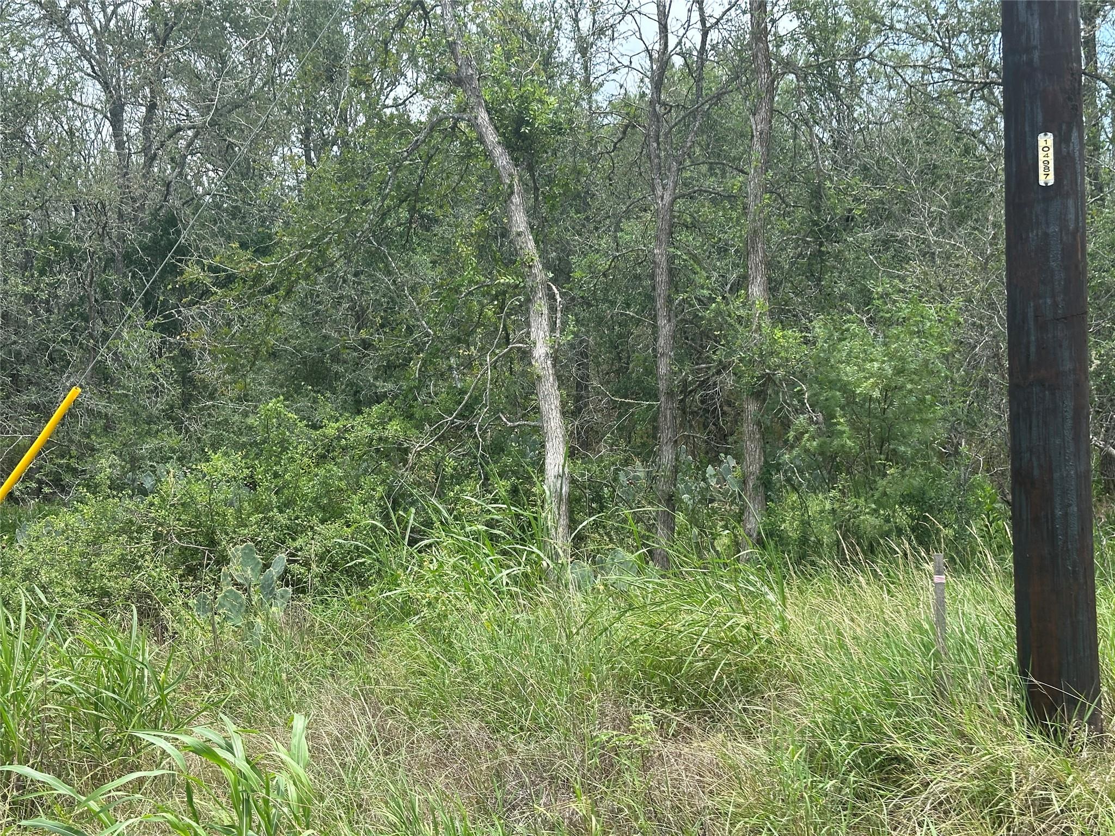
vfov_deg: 30.3
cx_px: 558
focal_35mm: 48
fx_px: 1546
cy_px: 418
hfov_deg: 39.7
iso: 64
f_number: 1.78
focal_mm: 6.86
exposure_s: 1/1639
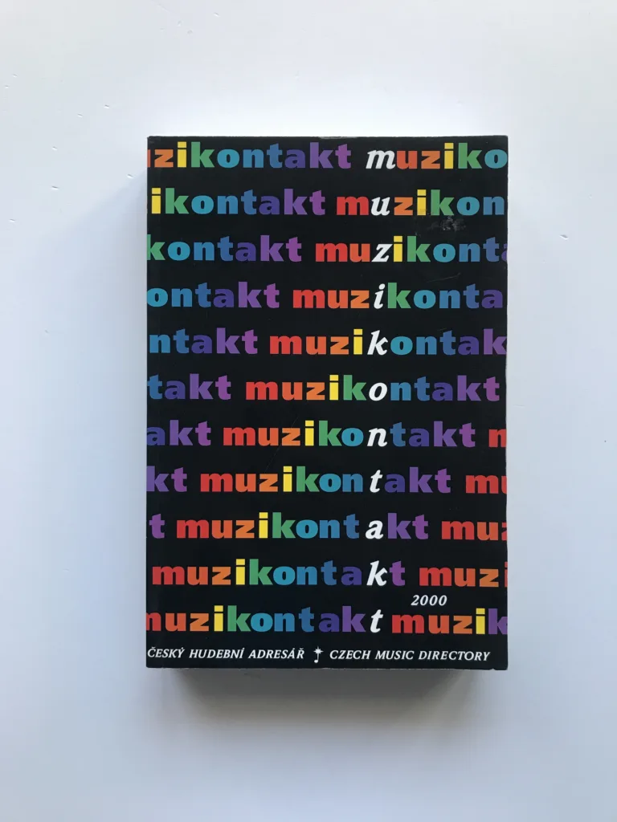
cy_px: 411
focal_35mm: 28
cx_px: 308
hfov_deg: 49.7
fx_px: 665
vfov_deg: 63.4
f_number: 1.8
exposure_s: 1/33
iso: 25
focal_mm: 3.99
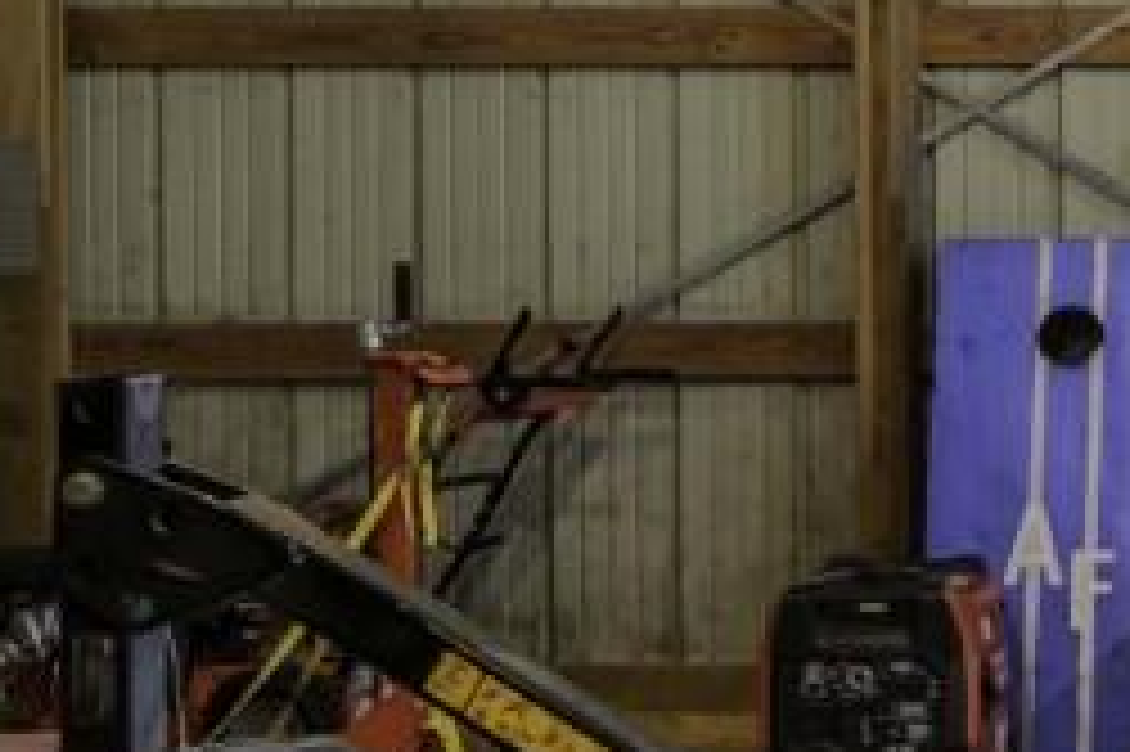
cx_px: 1841
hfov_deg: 18.0
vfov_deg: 14.1
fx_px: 3043
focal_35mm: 97
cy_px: 225
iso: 100
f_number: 18
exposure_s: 1/3
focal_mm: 15
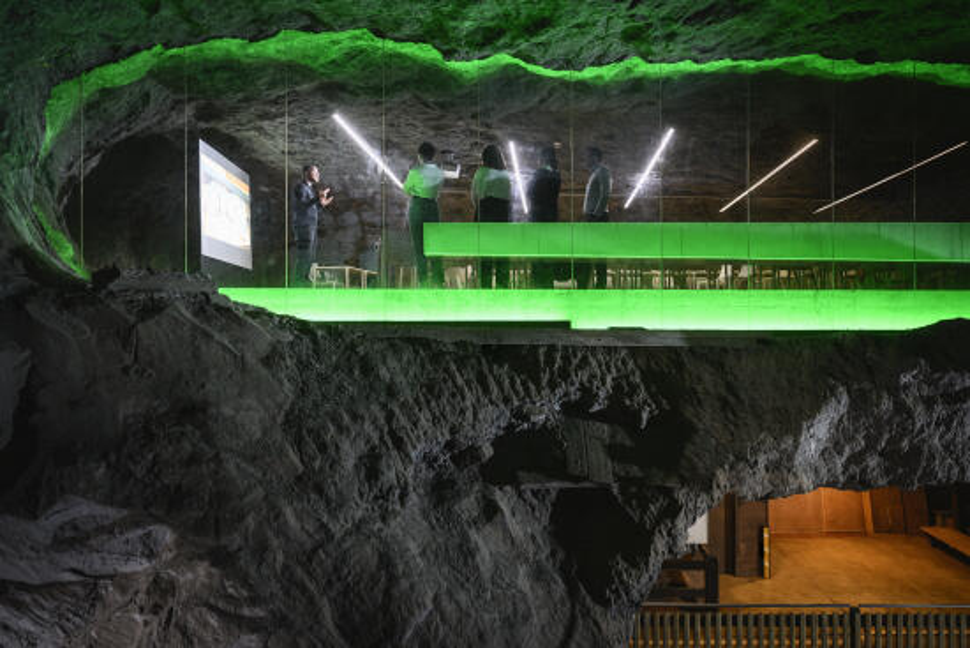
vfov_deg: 53.2
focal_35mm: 24
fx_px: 647
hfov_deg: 73.7
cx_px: 485
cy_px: 324
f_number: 2.8
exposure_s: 1/60
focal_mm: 24
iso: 1000
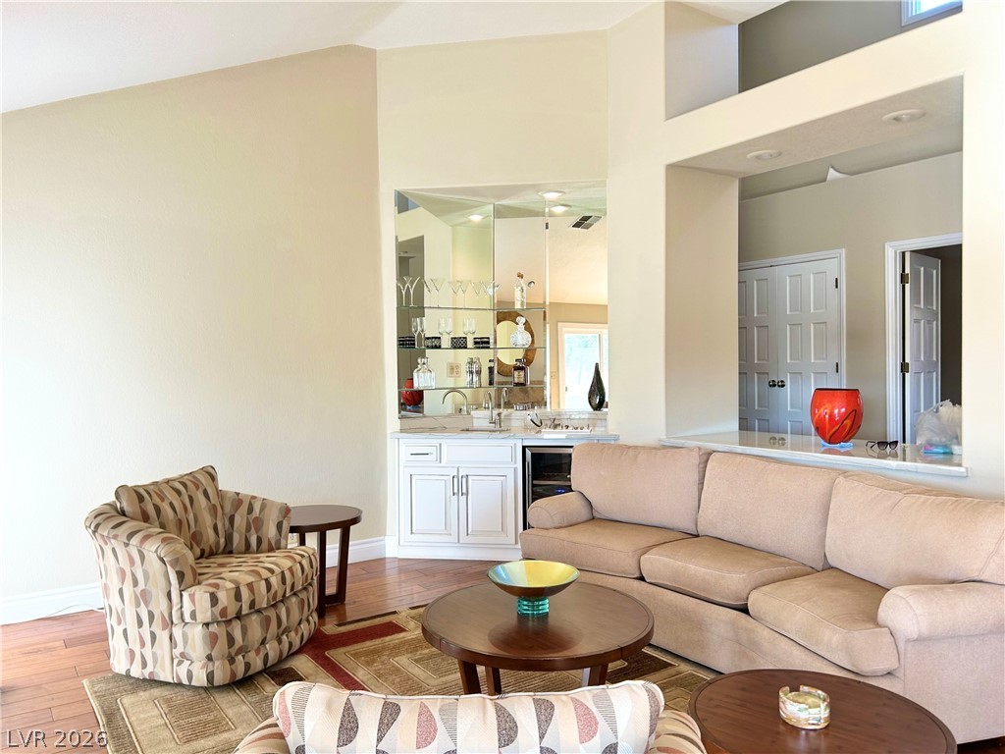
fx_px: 755
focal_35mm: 26
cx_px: 502
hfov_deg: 67.3
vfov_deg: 53.1
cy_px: 377
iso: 50
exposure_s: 1/120
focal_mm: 5.7
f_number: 1.5
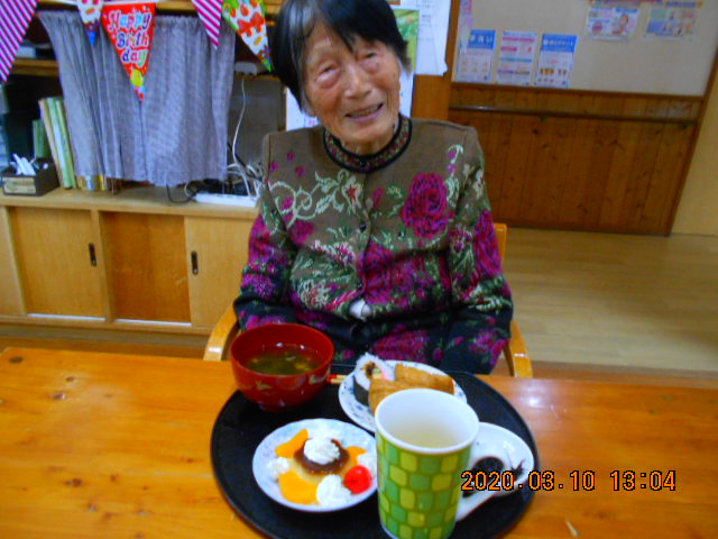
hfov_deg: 67.3
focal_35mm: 26
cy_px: 270
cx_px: 359
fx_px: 539
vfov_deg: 53.1
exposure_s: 1/20
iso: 400
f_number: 3.2
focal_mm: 4.6
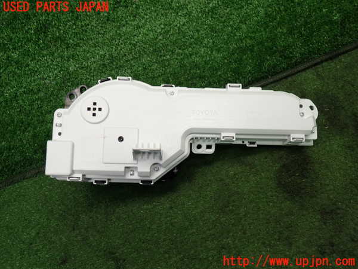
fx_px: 310
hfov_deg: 60.0
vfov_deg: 46.8
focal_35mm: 30
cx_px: 179
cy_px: 134
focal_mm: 5.4
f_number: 2.3
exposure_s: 1/60
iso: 125
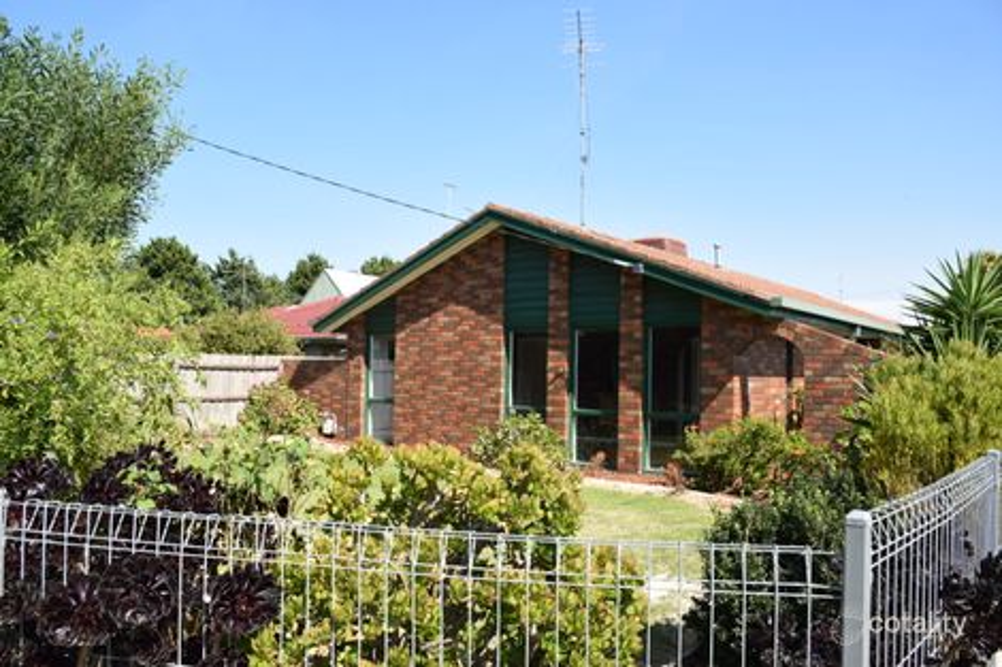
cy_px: 334
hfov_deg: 67.4
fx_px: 751
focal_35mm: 27
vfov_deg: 47.9
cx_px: 501
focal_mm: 18
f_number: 9
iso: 200
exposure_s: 1/320
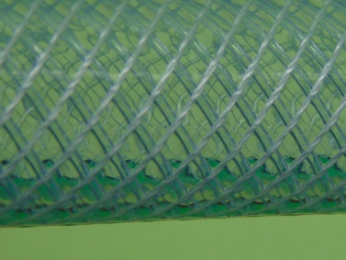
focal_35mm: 142
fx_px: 1420
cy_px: 116
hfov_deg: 13.8
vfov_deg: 10.5
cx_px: 313
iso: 100
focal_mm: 11.9
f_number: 3.4
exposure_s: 1/100
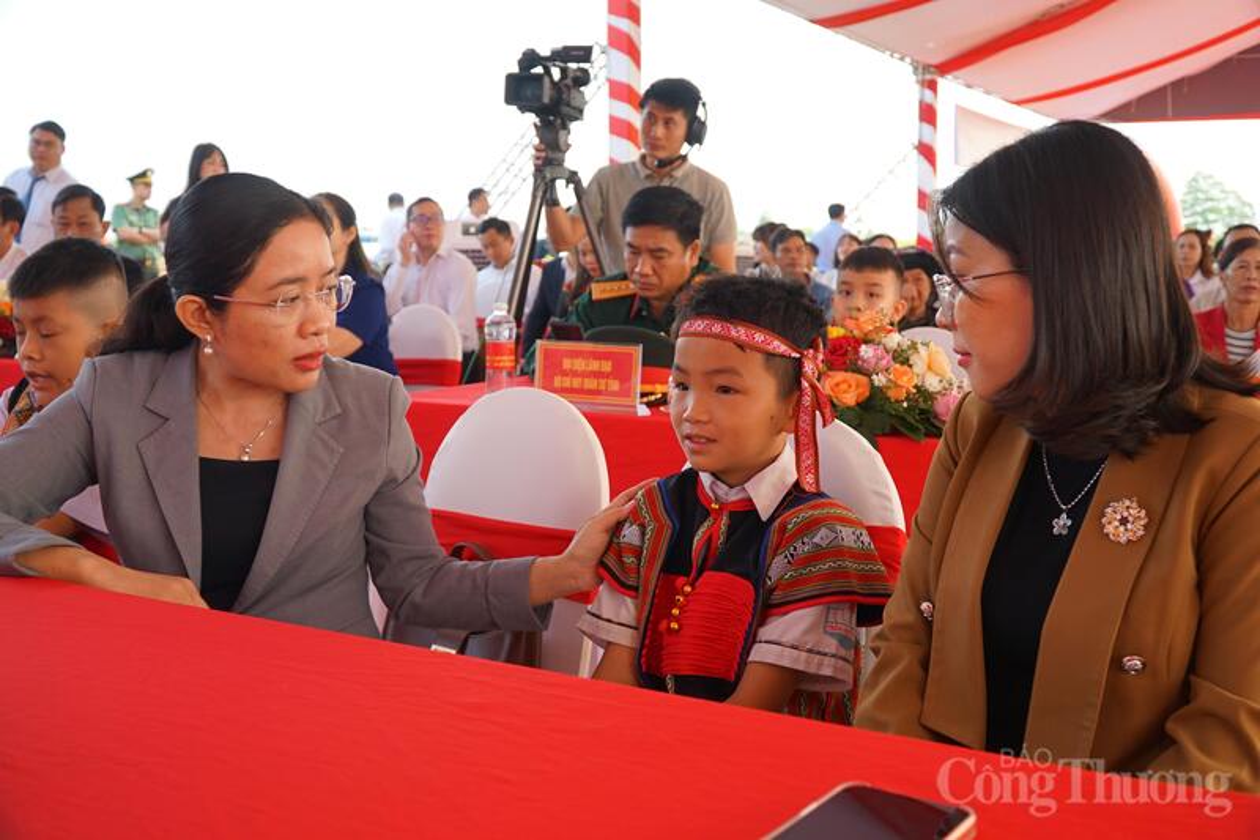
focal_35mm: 34
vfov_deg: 38.9
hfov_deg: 55.8
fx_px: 1190
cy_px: 420
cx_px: 630
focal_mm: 23
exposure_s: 1/160
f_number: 4
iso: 200
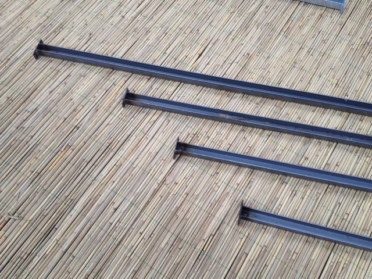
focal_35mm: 35
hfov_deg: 52.6
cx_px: 186
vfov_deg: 40.7
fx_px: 376
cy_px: 140
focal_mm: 4.28
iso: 50
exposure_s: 1/30
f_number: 2.4
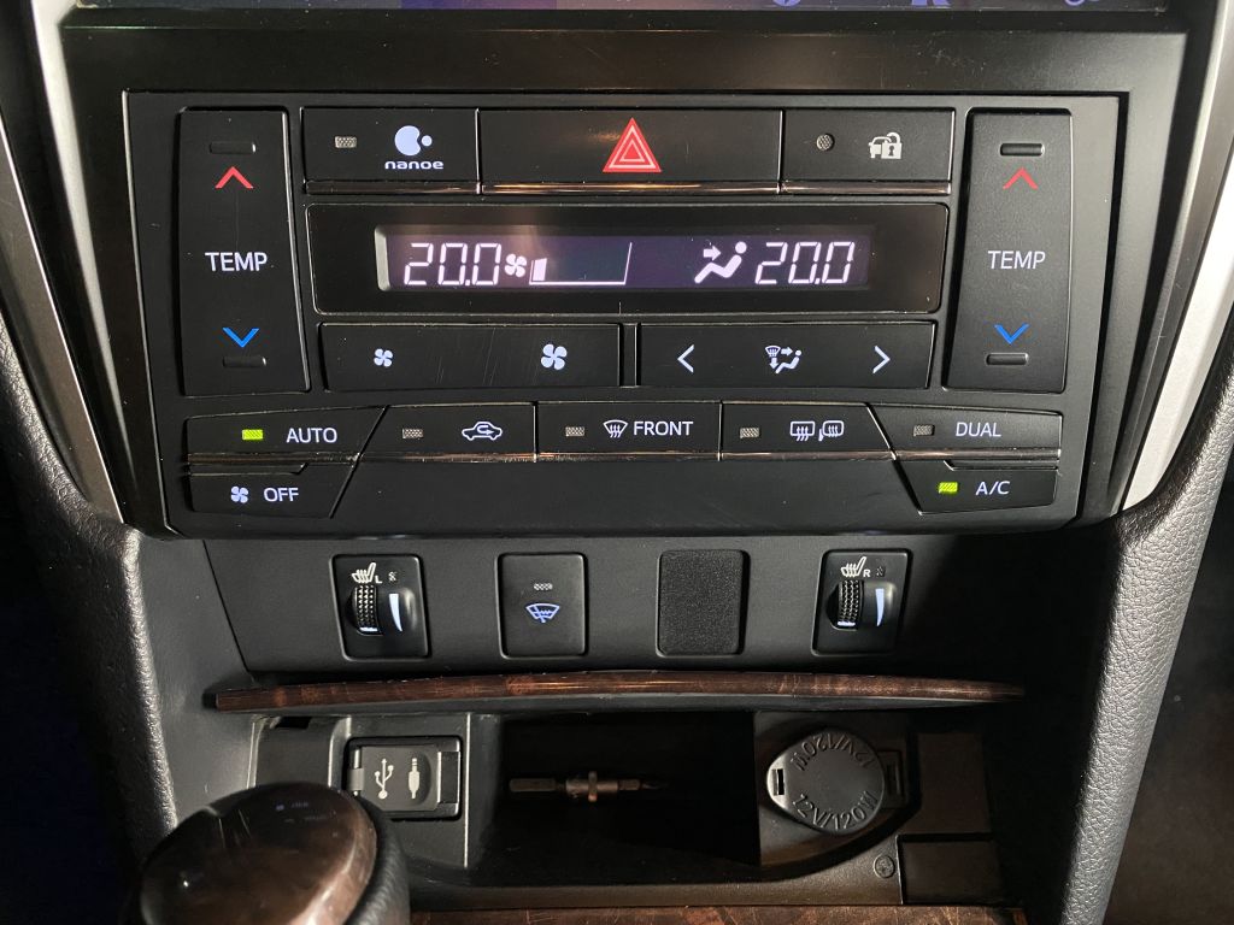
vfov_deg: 53.1
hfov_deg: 67.3
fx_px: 927
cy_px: 462
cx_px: 617
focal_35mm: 26
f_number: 1.8
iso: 800
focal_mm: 4.25
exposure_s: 1/30
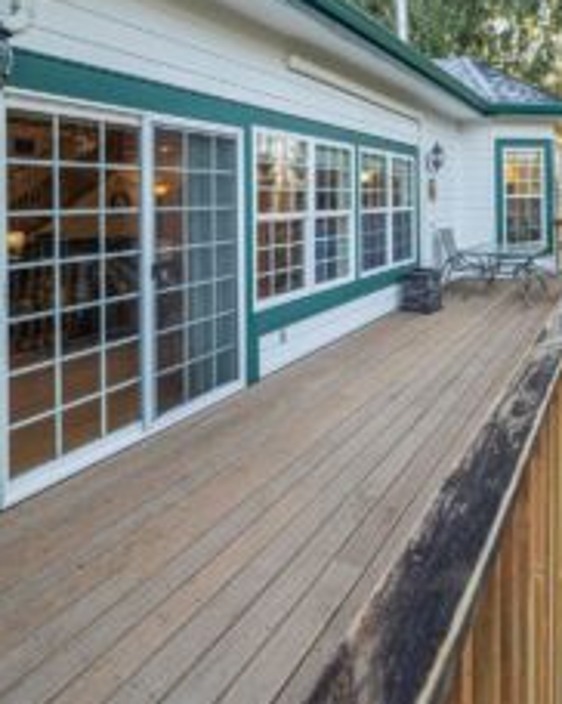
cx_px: 364
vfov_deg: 68.8
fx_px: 500
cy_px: 250
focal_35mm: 24
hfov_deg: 57.7
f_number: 4
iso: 100
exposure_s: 1/40
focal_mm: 7
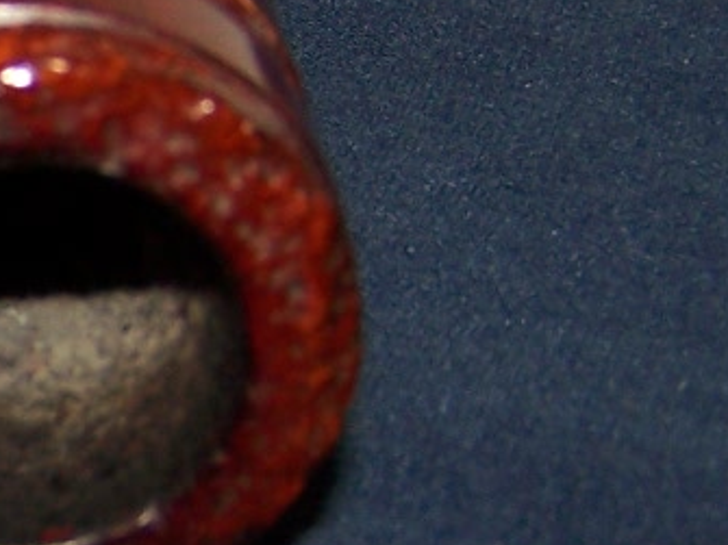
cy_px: 447
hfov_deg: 10.4
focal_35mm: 176
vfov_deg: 8.4
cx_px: -724
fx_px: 3700
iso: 80
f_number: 2.8
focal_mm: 6.3
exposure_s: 1/60
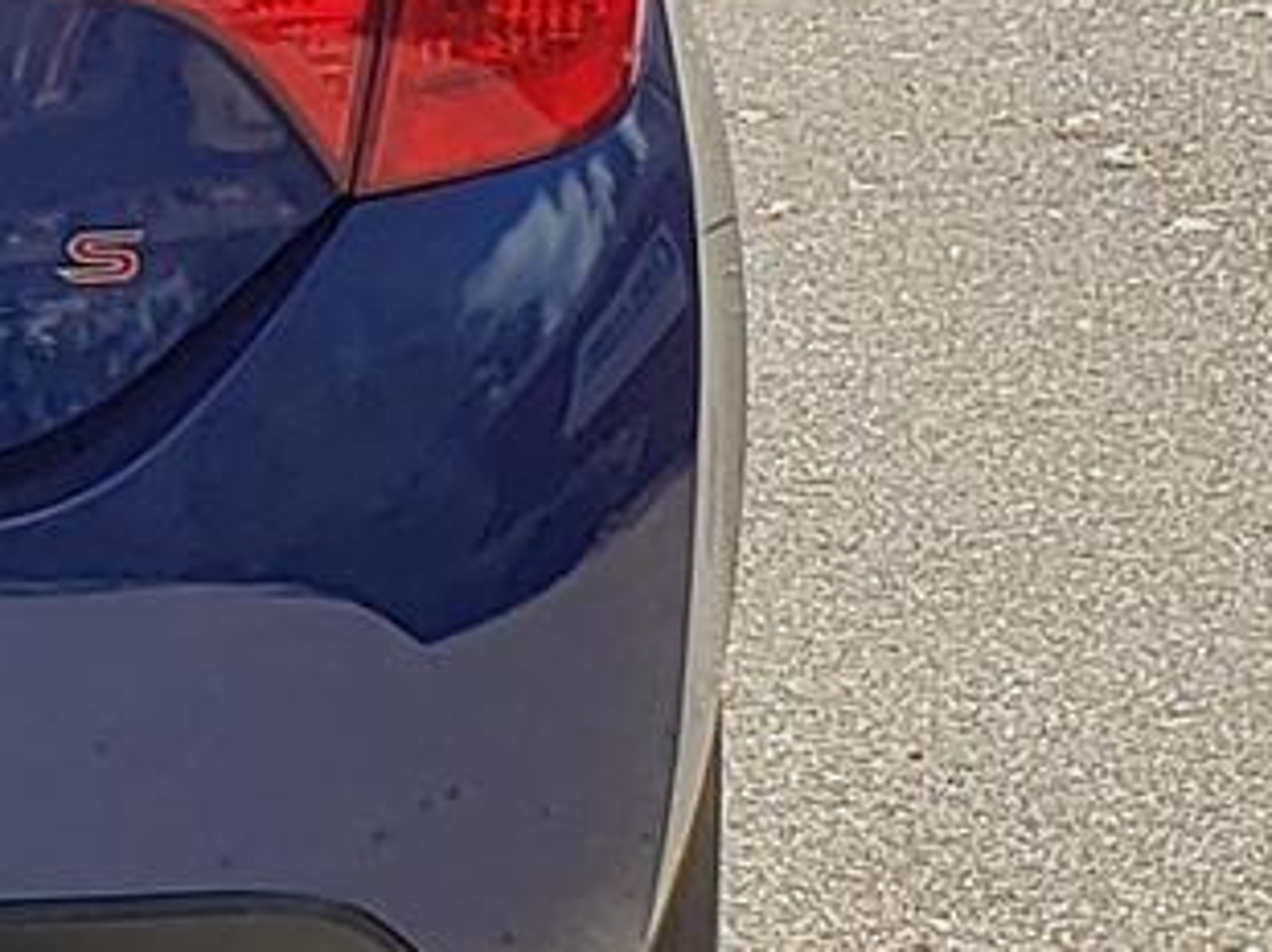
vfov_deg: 16.8
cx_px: -730
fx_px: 3158
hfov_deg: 19.4
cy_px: 12
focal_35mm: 86
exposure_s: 1/955
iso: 50
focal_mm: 4.3
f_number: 2.4
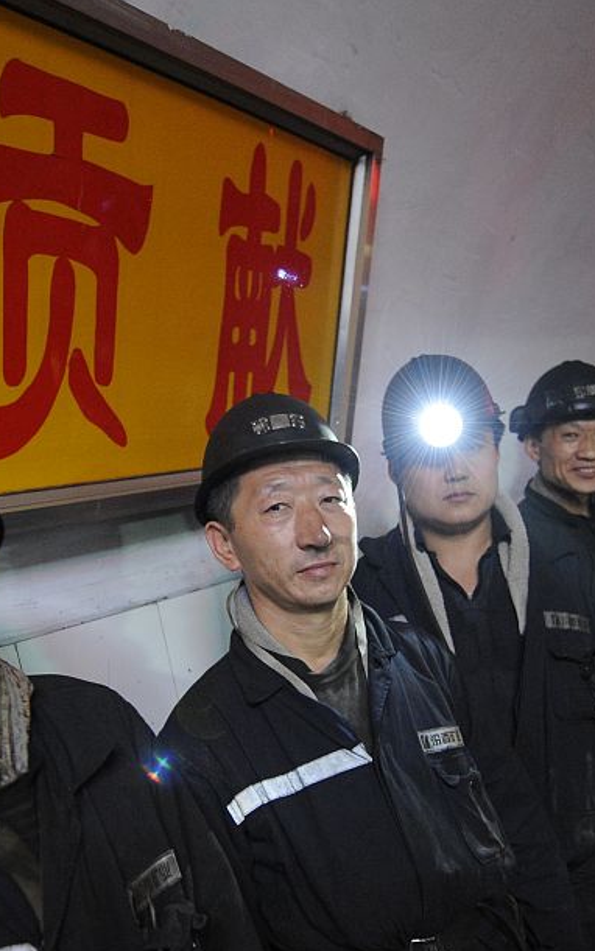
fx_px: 830
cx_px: 293
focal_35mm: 32
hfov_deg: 39.4
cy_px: 607
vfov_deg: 58.7
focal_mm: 16
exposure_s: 1/15
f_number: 3.2
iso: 3200
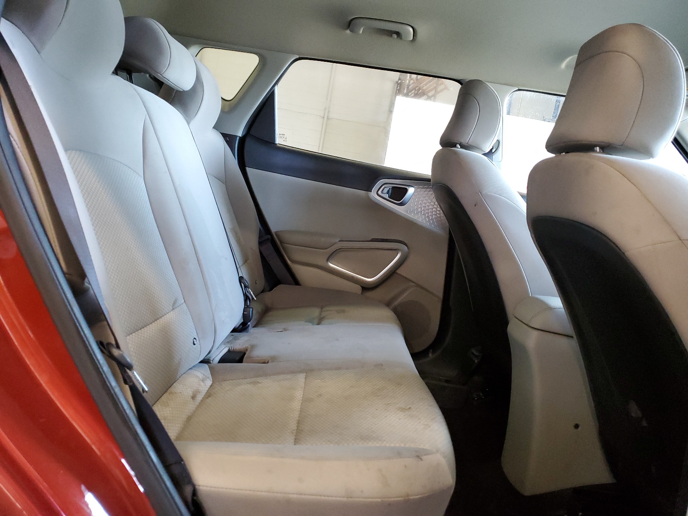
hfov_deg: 67.3
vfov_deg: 53.1
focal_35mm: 26
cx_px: 344
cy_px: 258
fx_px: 517
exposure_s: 1/60.2
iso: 397
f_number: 1.5
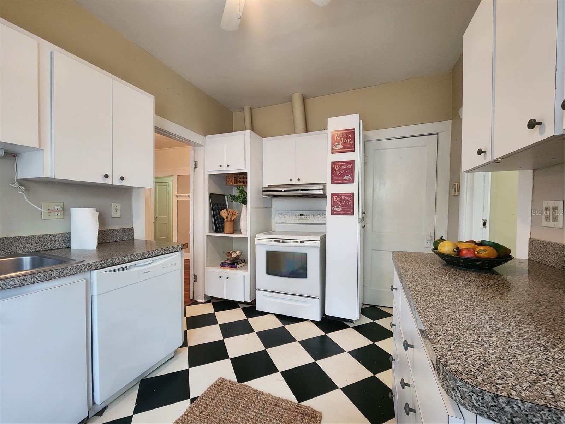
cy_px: 212
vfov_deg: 89.9
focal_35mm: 13
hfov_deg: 106.2
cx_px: 282
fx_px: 212
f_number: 2.2
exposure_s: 1/30
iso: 500
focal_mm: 2.2
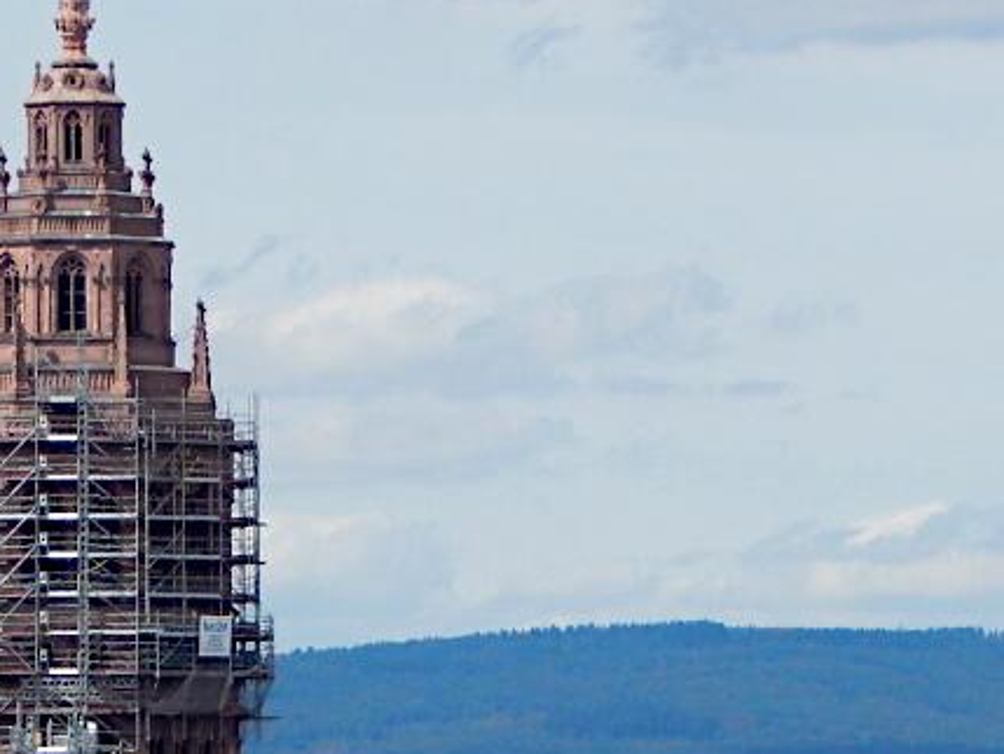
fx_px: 11518
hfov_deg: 5.0
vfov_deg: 3.7
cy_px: 670
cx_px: 311
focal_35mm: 397
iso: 125
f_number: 4.9
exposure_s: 1/1000
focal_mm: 25.3
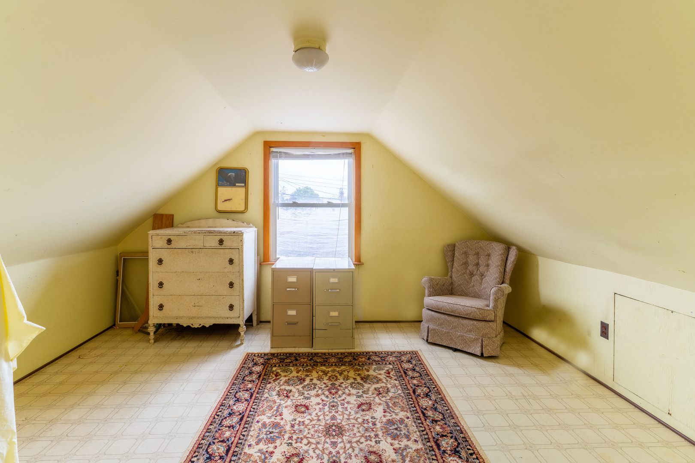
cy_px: 232
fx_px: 328
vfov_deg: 70.4
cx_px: 348
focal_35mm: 17
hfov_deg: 93.3
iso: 125
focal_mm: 17
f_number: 8
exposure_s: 1/60
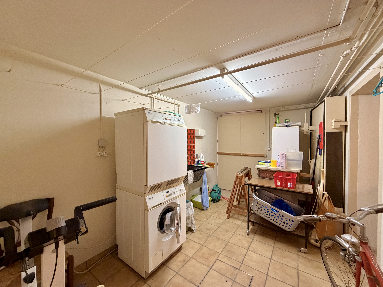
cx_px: 192
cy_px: 144
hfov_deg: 102.1
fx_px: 155
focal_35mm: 14
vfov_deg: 85.7
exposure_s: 1/50
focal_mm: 2.22
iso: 500
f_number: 2.2
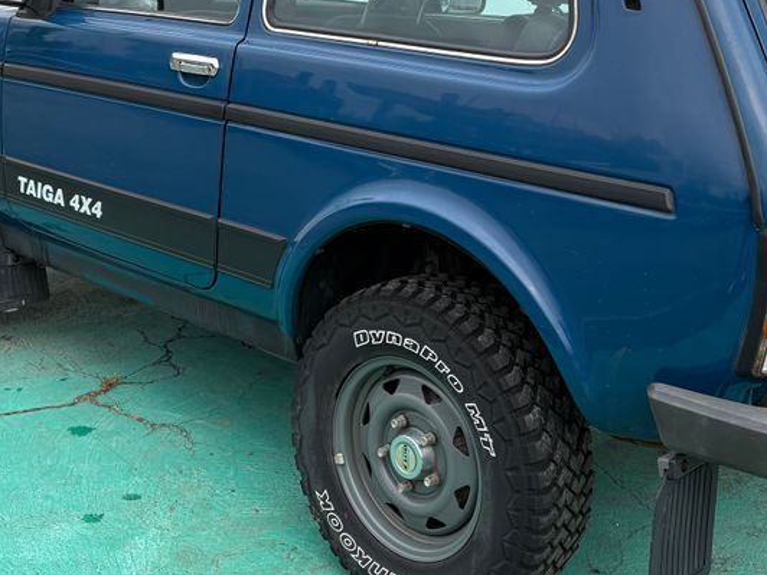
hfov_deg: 38.0
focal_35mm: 50
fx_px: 1108
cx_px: 460
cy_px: 176
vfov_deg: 28.8
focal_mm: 5.96
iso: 50
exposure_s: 1/1364
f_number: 1.6
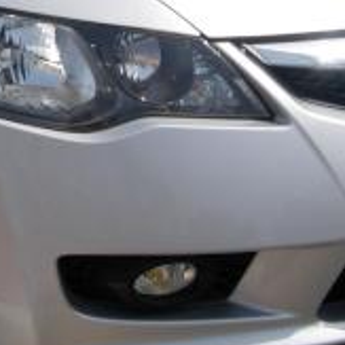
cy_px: 32
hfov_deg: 13.1
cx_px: 23
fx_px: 1488
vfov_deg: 13.1
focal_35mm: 132
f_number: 4.8
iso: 64
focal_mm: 7.8
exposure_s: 1/1117
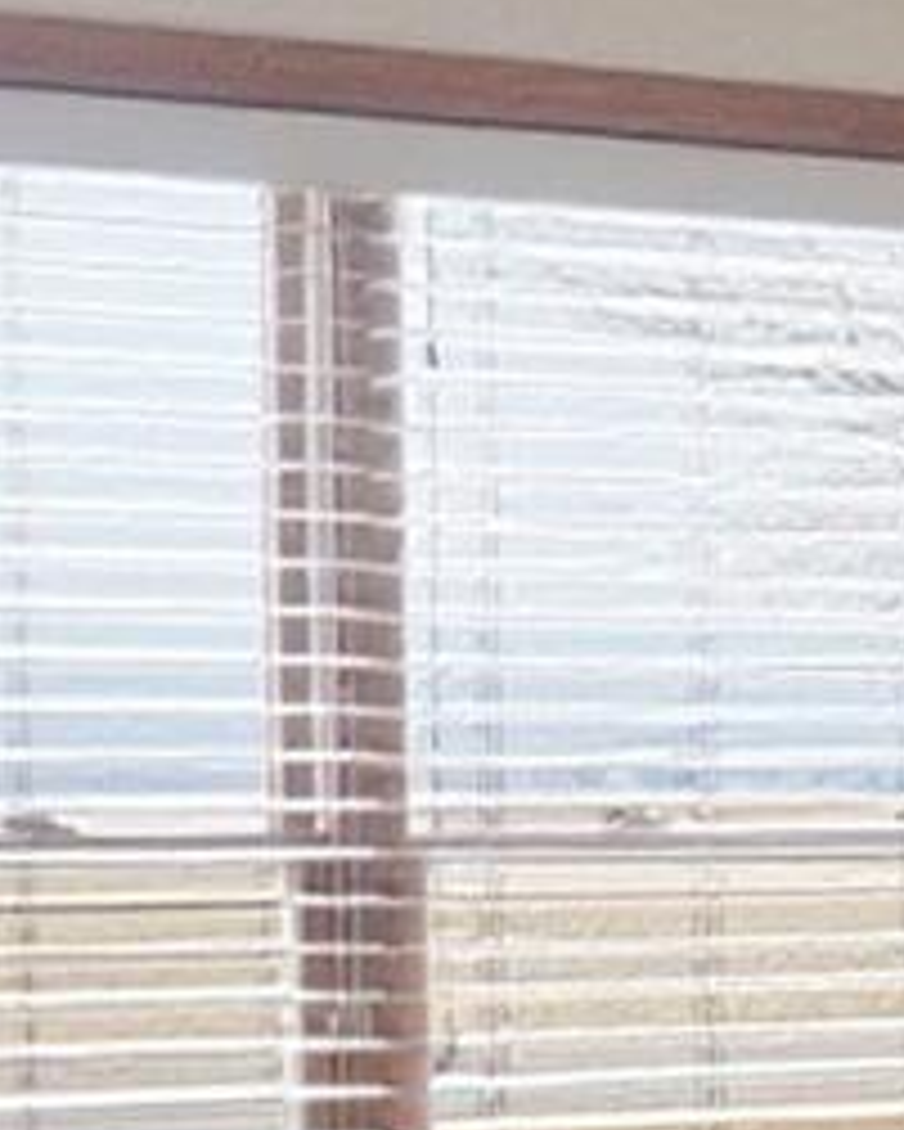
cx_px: 1471
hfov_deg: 12.8
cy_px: 795
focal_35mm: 112
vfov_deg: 17.1
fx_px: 3743
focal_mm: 10
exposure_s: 1/200
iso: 100
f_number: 4
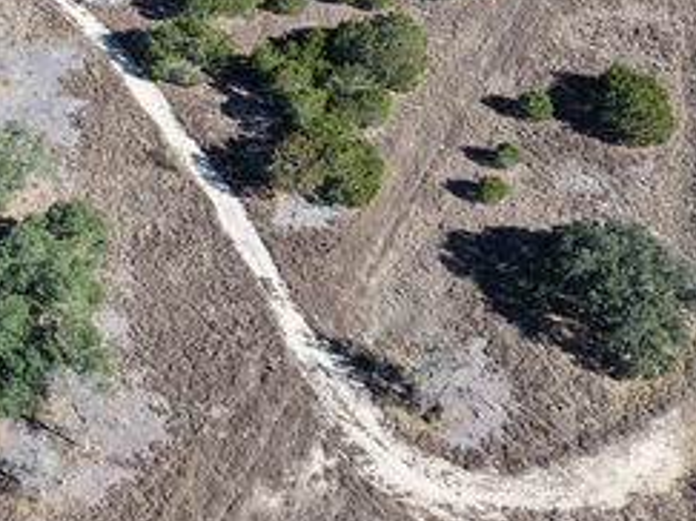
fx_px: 1427
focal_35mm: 71
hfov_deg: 27.1
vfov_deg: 20.4
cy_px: 70
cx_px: 198
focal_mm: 14.45
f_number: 2.8
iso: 160
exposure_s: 1/800
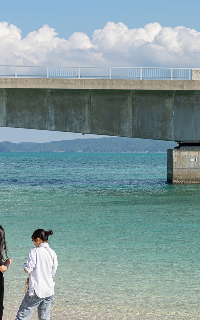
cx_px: 215
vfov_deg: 20.4
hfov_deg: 12.6
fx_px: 889
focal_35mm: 102
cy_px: 182
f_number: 7.1
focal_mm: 50
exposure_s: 1/400
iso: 100
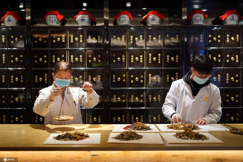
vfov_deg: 33.4
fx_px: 270
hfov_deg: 48.5
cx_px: 122
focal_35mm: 40
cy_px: 81
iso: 800
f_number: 2
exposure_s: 1/320
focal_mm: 40
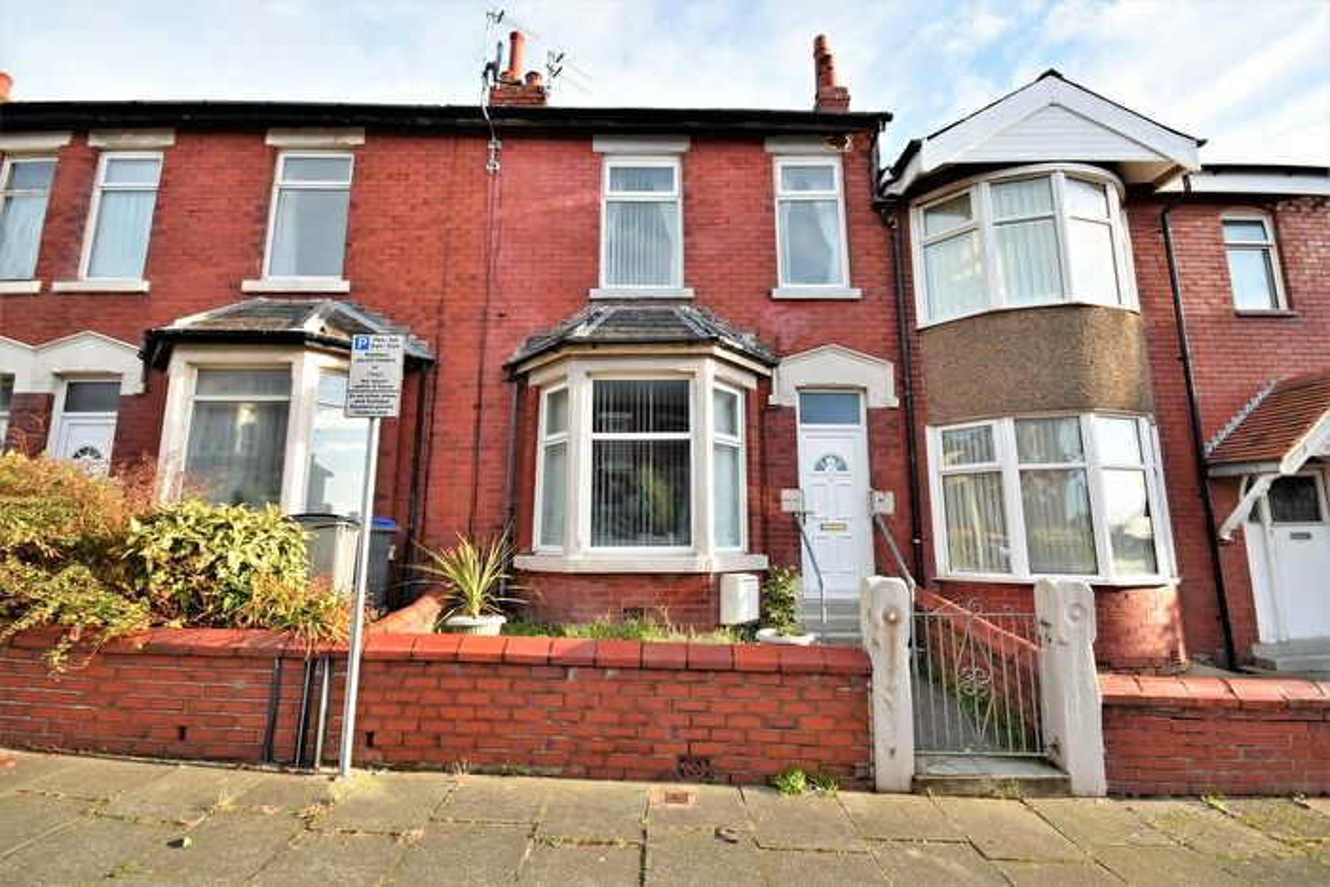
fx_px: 554
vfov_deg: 77.4
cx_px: 665
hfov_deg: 100.4
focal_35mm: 15
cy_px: 444
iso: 400
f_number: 8
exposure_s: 1/250
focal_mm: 10
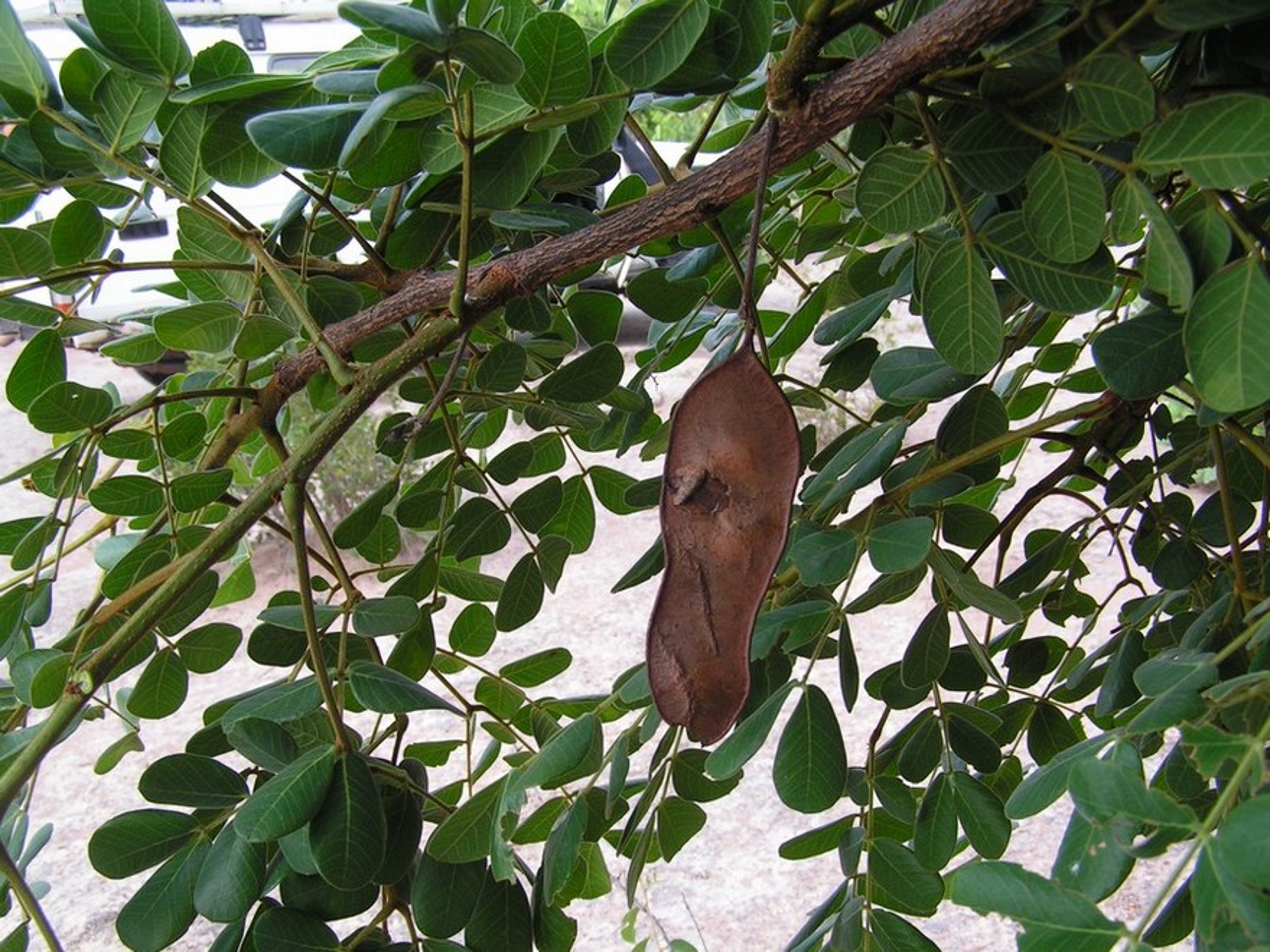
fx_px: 1394
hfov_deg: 49.0
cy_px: 476
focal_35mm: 38
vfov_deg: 37.7
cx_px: 635
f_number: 4
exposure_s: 1/100
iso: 50
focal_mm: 6.3
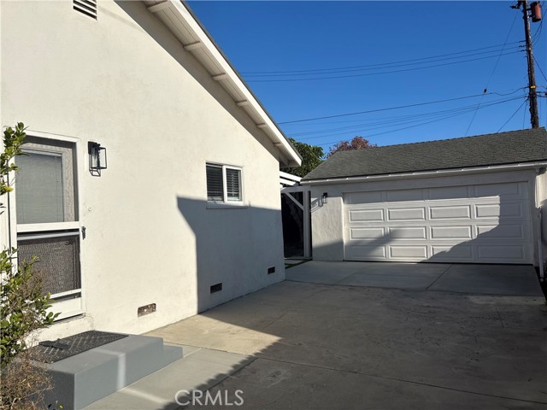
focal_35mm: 26
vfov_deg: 53.1
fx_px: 411
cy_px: 205
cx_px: 274
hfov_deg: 67.3
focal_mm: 5.96
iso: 50
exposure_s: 1/8333
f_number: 1.6
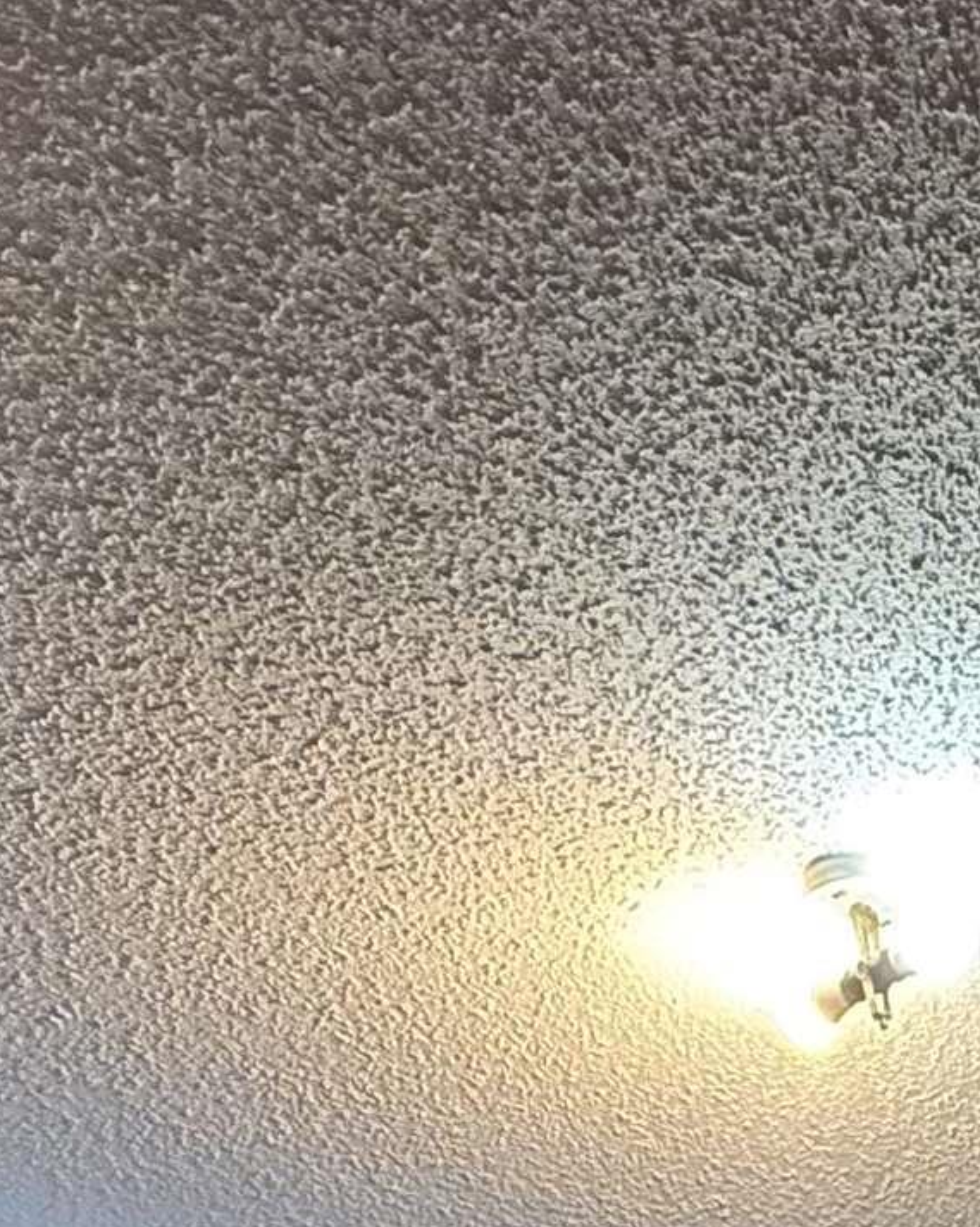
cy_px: 1925
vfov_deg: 23.9
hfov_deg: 22.5
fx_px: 2140
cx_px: 1340
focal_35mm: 59
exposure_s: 1/60
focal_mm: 2.22
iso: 800
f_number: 2.2
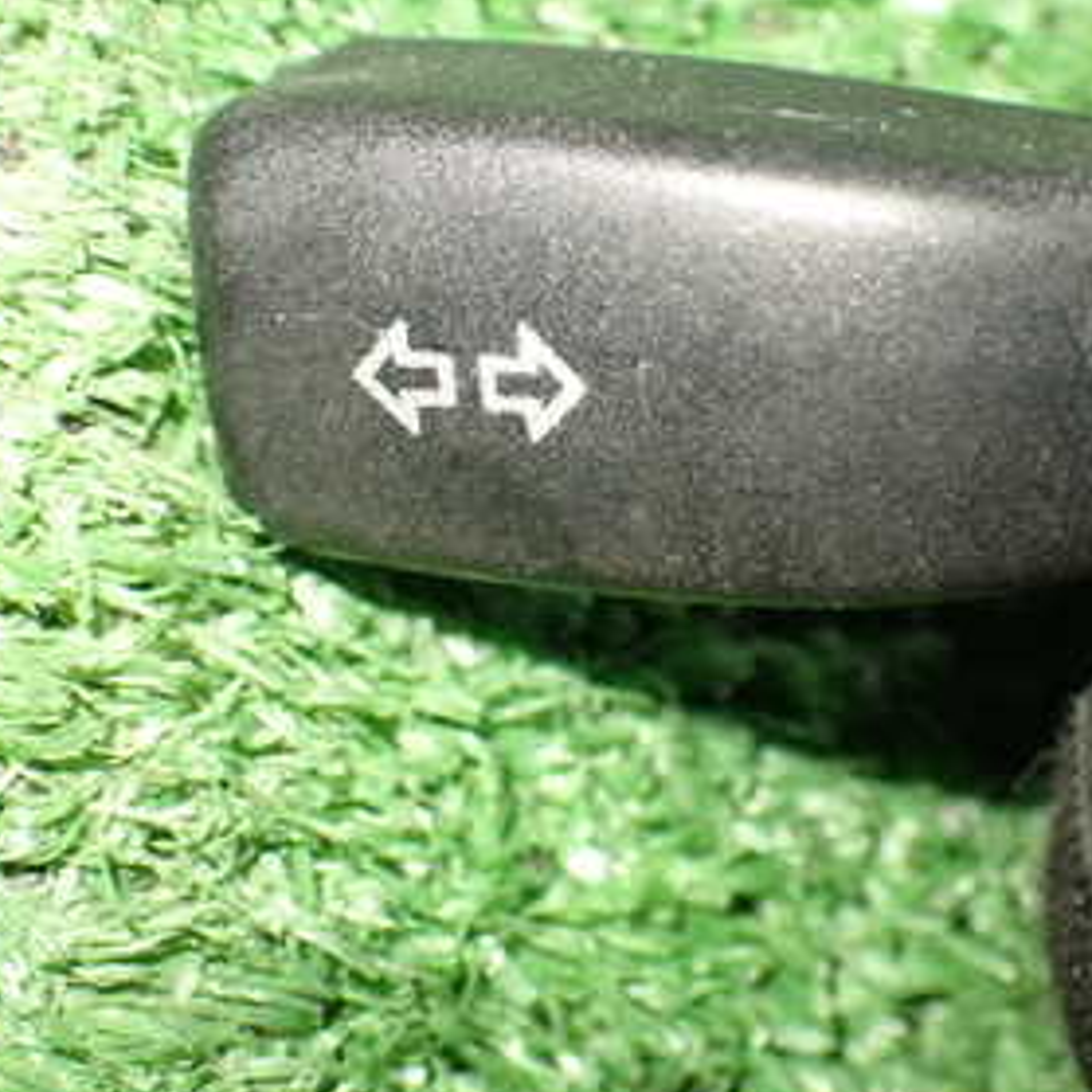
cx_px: 677
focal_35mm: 57
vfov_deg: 29.9
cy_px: 403
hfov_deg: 29.9
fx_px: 2034
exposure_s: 1/80
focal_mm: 5.4
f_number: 2.3
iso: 800
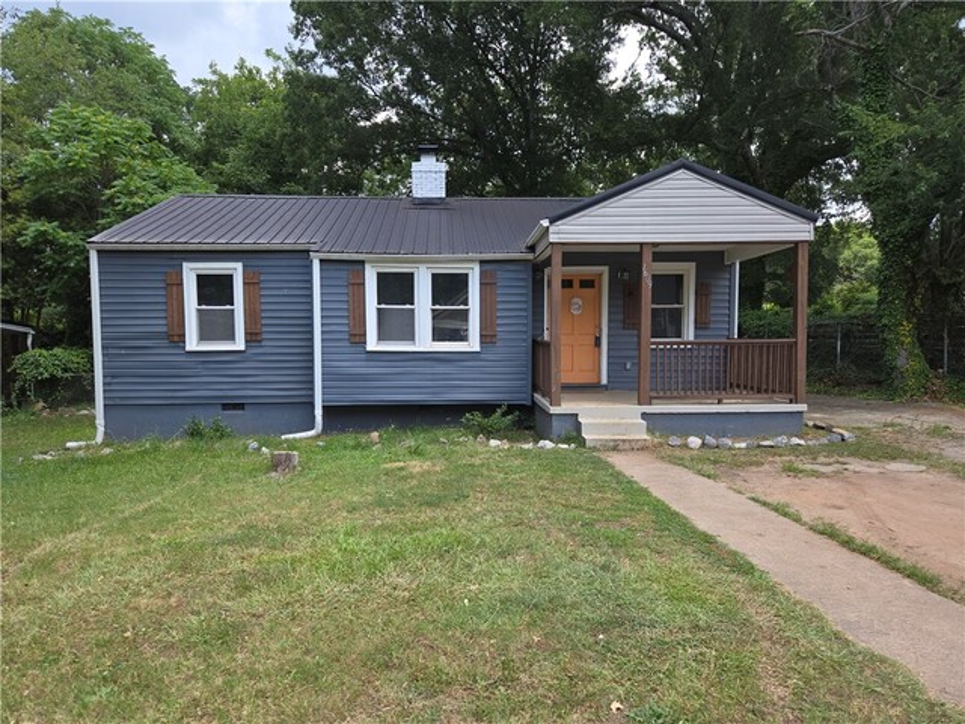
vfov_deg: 58.9
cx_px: 482
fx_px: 641
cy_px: 362
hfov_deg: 73.9
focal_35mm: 23
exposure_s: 1/582
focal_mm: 5.4
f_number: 1.8
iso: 25
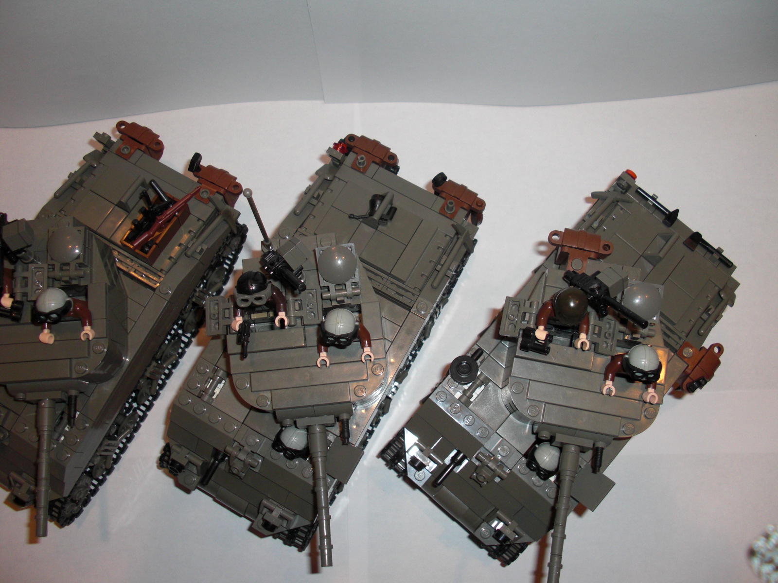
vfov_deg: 39.7
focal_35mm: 36
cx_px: 389
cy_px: 292
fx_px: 809
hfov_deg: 51.4
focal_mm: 6.3
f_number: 2.8
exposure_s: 1/60
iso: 100
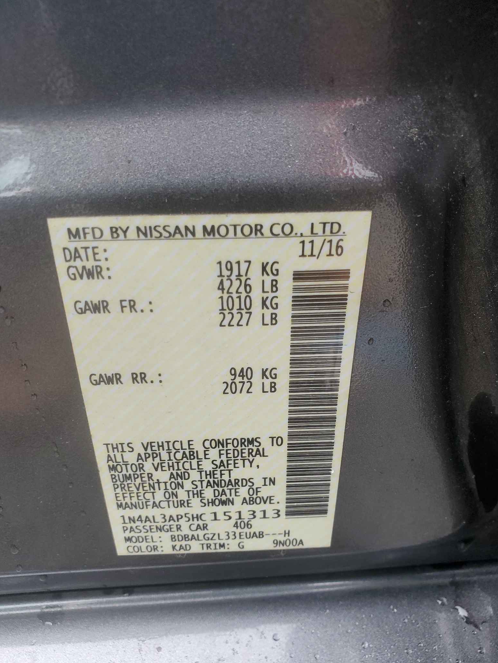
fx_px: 518
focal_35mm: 27
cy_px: 341
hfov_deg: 51.4
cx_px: 242
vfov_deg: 65.3
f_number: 1.5
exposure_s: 1/120
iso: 77
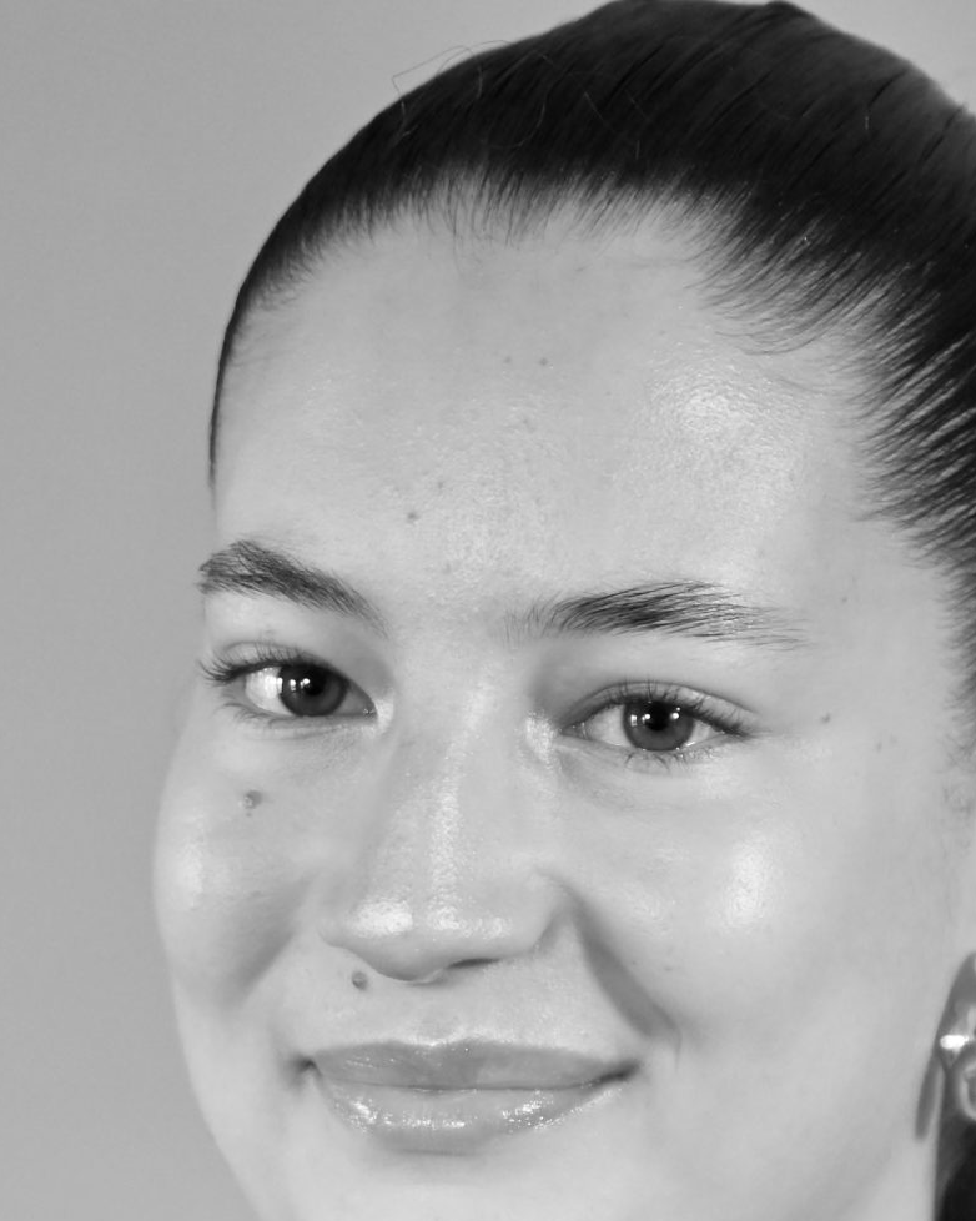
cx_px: 620
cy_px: 1378
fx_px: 6212
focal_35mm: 172
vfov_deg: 11.1
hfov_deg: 9.0
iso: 1000
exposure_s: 1/250
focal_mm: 70
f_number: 2.8
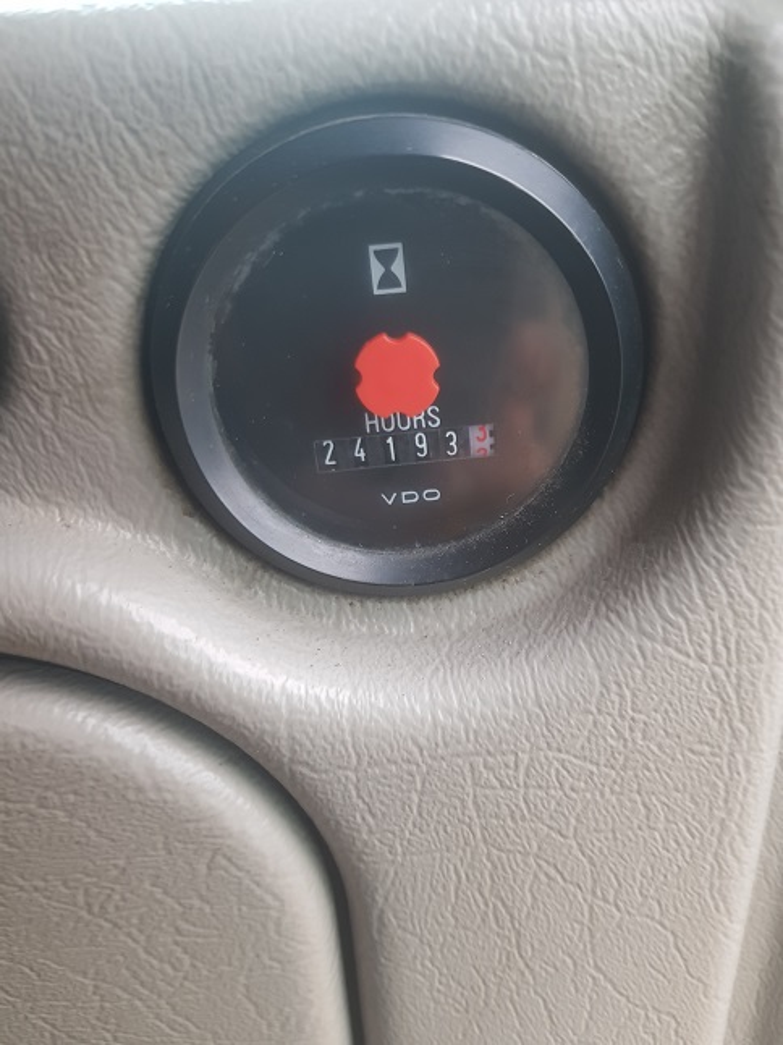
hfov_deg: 53.0
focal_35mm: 26
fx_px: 785
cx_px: 392
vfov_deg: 67.3
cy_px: 522
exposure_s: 1/42
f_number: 1.7
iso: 160
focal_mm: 4.2
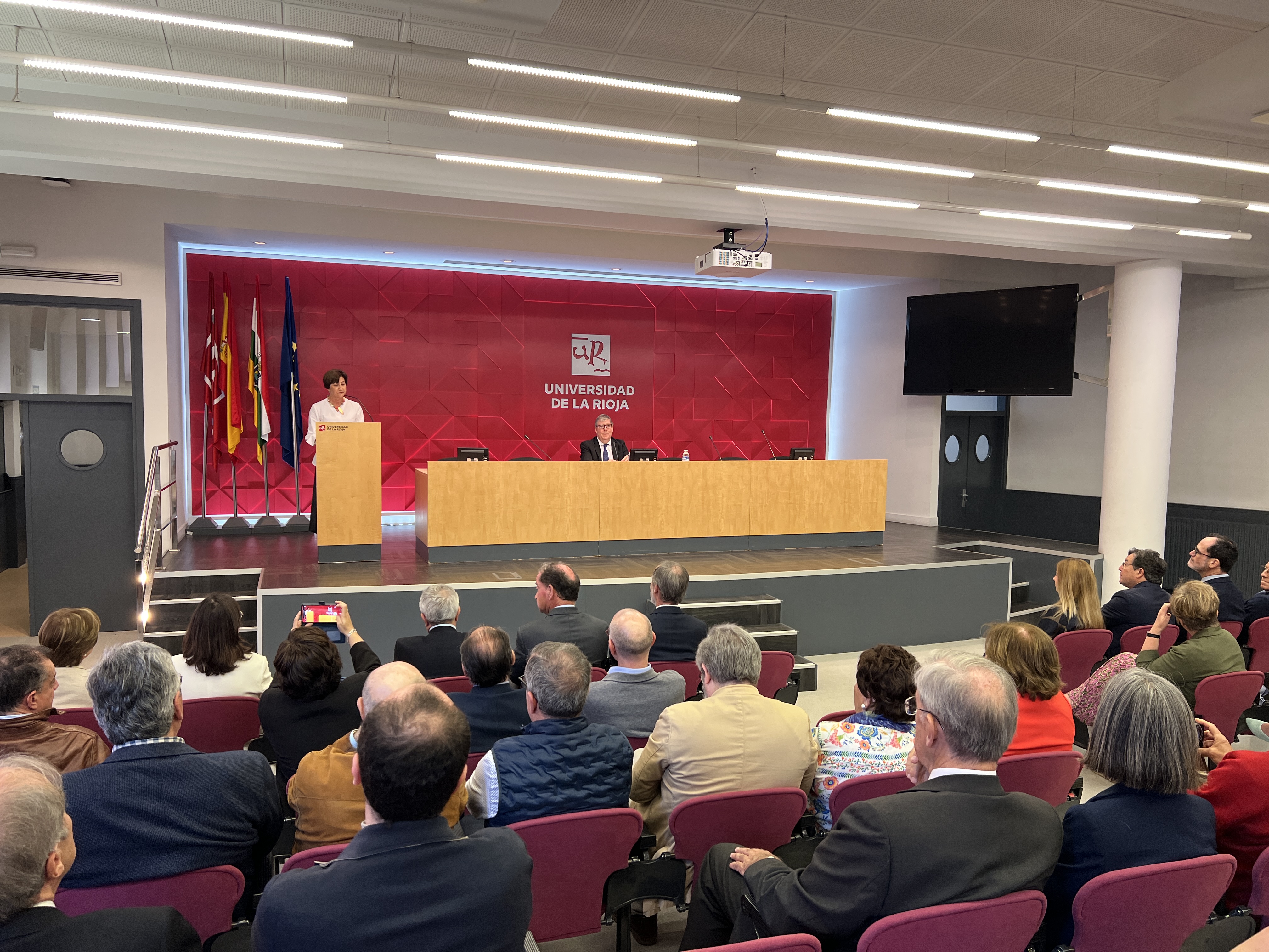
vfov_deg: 53.1
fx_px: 953
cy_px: 476
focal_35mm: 26
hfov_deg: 67.3
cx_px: 634
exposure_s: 1/100
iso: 100
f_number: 1.5
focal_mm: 5.7
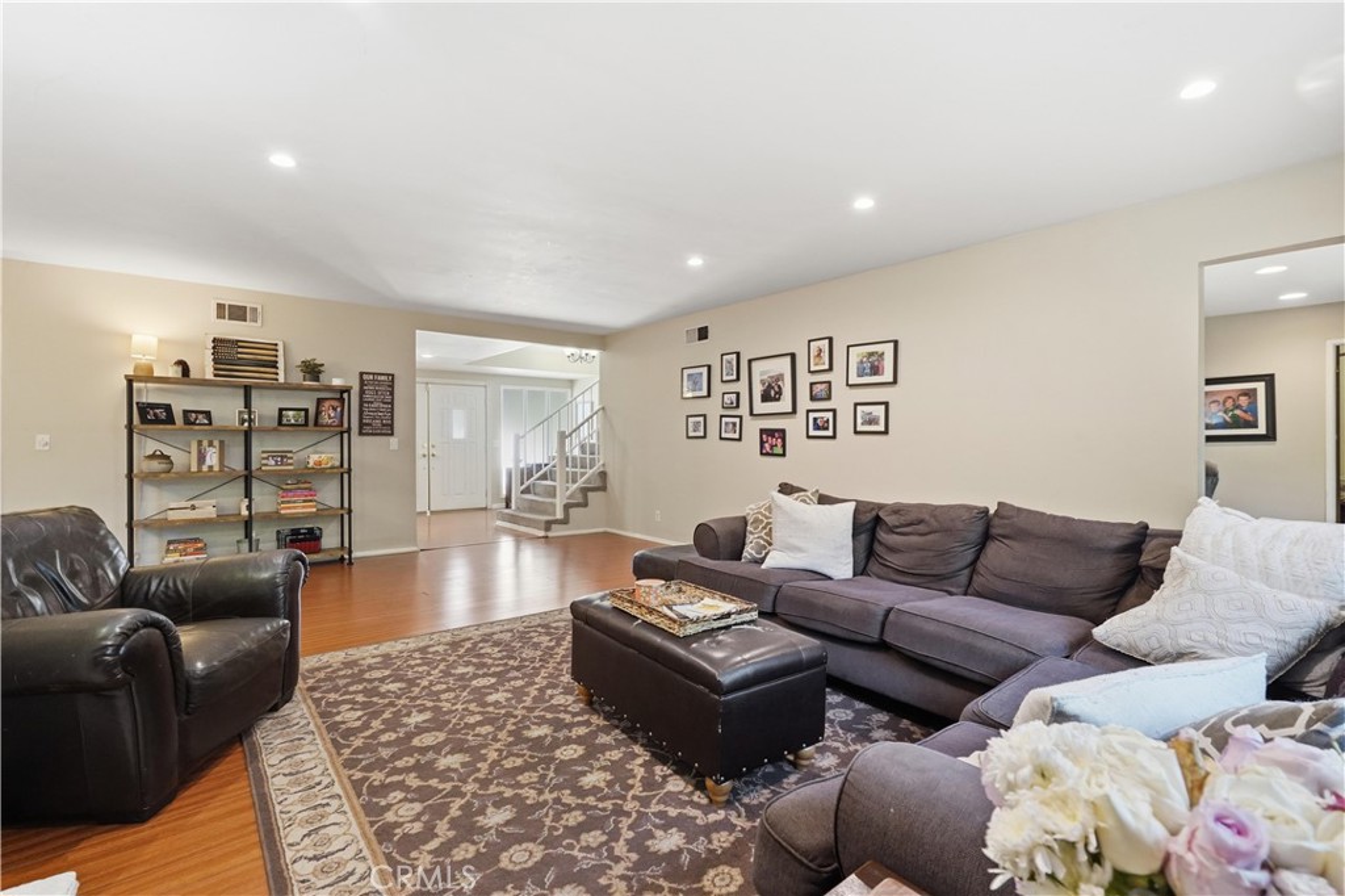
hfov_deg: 96.8
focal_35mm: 16
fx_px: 598
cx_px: 672
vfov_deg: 73.7
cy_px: 448
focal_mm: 16
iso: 800
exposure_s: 1/30
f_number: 10
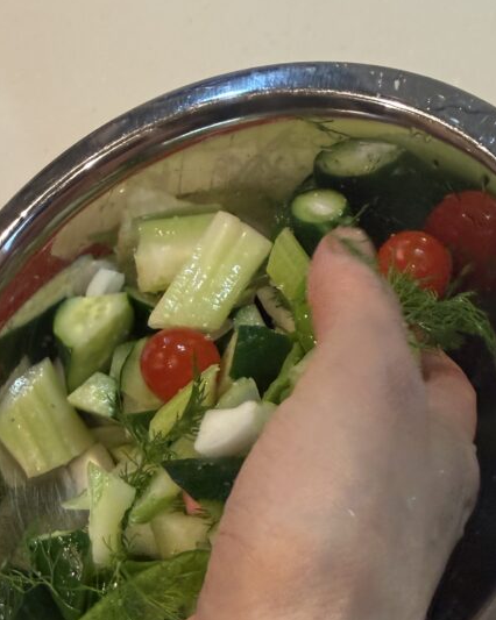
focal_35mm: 45
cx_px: 295
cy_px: 534
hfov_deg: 33.3
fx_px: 826
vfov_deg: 38.8
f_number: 2.2
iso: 320
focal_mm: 2.22
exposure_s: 1/120
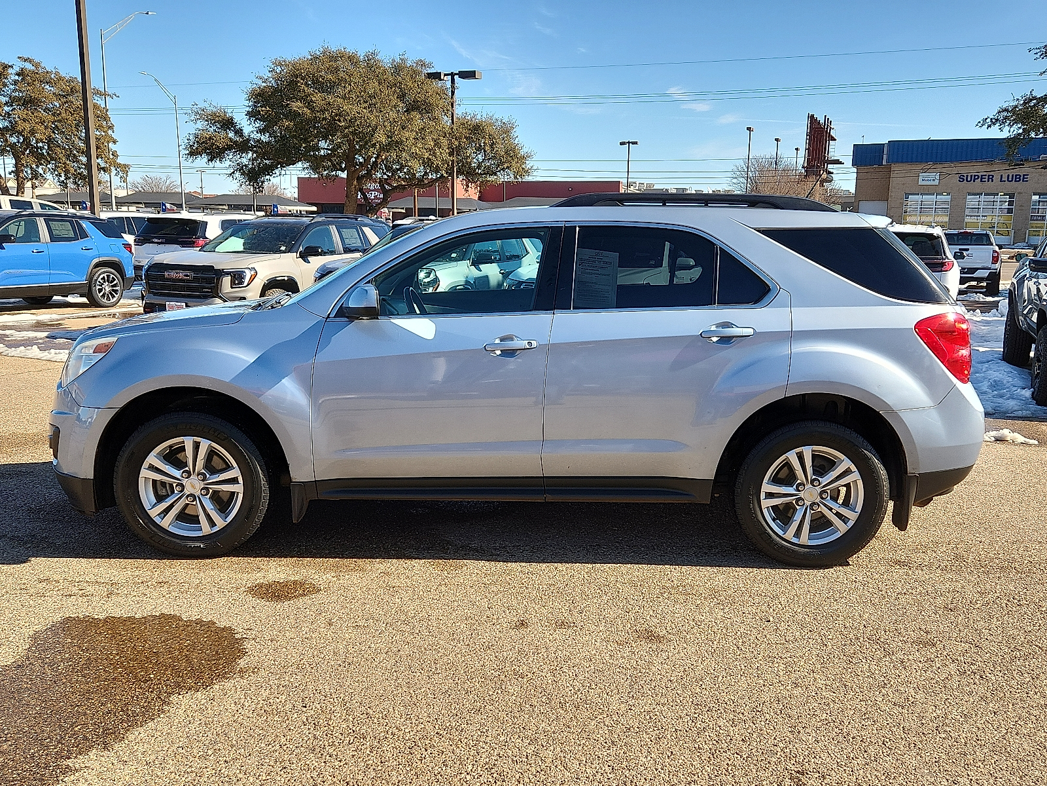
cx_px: 524
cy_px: 393
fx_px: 696
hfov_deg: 73.9
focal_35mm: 23
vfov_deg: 58.9
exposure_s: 1/1111
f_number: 1.8
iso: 50
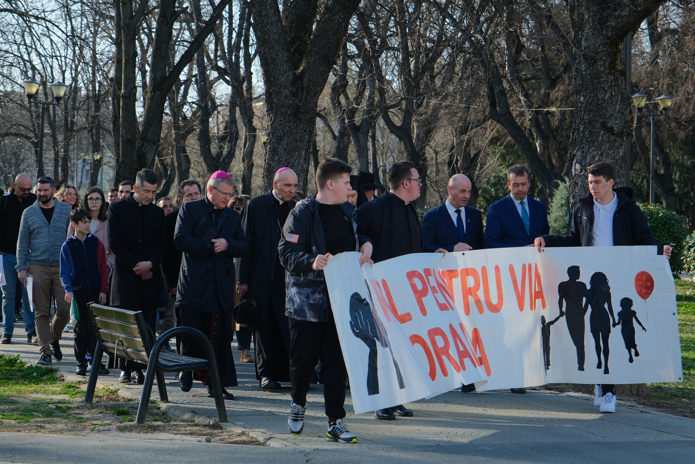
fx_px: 2317
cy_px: 232
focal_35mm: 120
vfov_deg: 11.4
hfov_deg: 17.1
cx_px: 348
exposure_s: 1/300
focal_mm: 80
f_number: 5.6
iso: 320
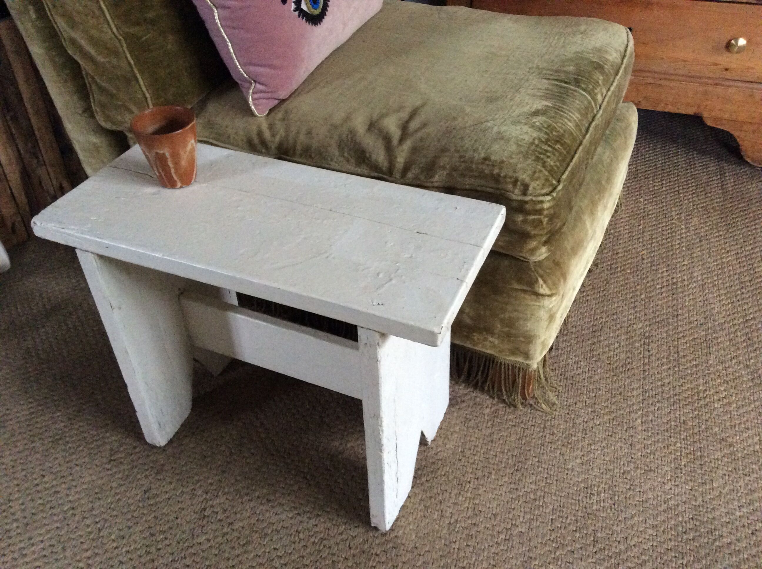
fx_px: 703
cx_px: 381
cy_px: 284
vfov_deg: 44.1
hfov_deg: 56.9
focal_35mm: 32
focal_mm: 3.3
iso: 320
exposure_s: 1/25
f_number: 2.4
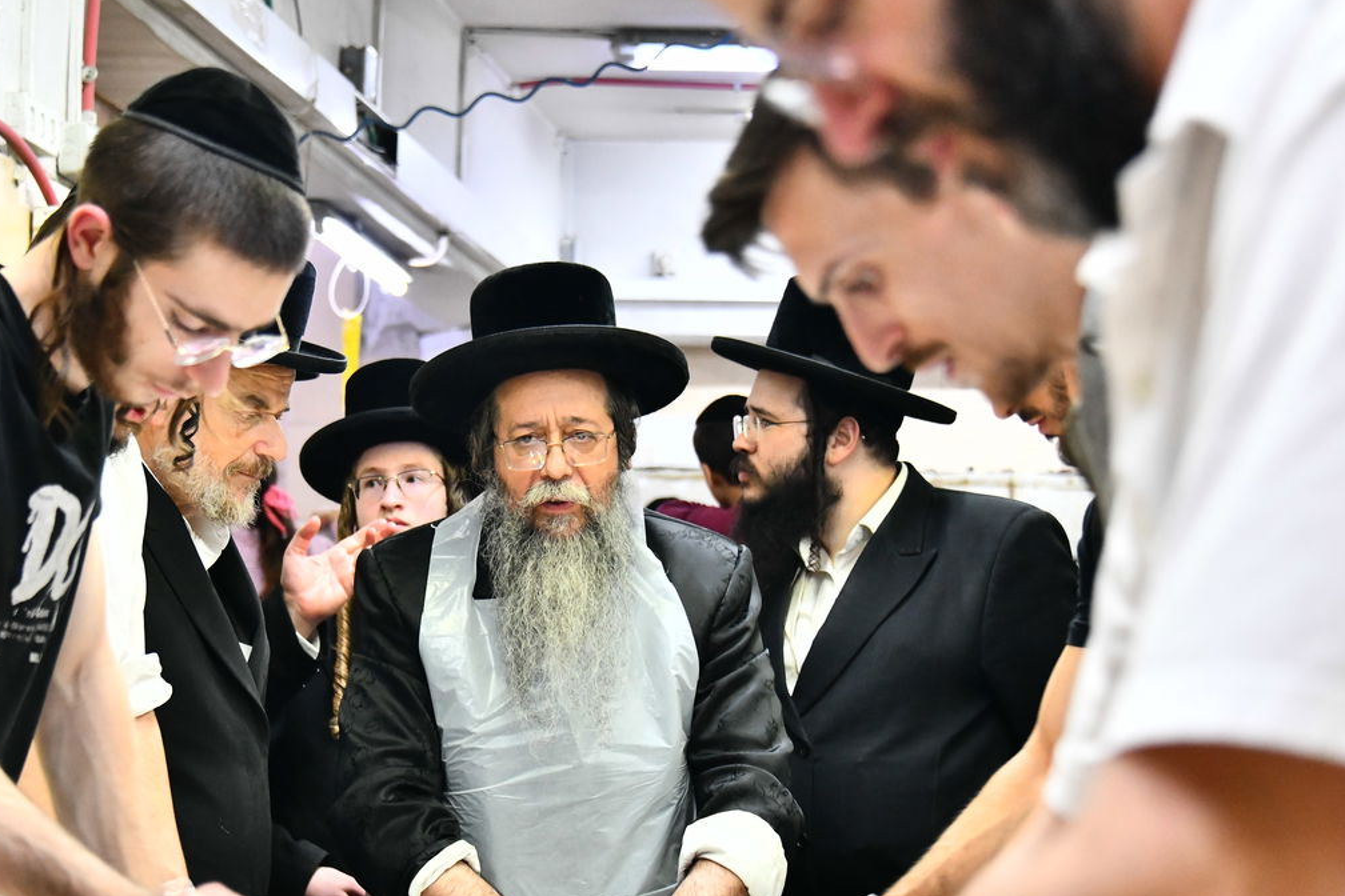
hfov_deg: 20.4
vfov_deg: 13.7
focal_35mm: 100
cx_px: 552
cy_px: 554
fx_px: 3736
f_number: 5
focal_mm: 72
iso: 3200
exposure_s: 1/160
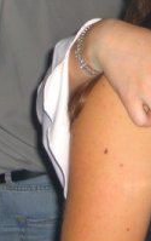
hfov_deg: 6.0
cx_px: 186
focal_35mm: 217
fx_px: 1424
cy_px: -19
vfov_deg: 9.6
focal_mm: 14.2
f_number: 4
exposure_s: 1/60
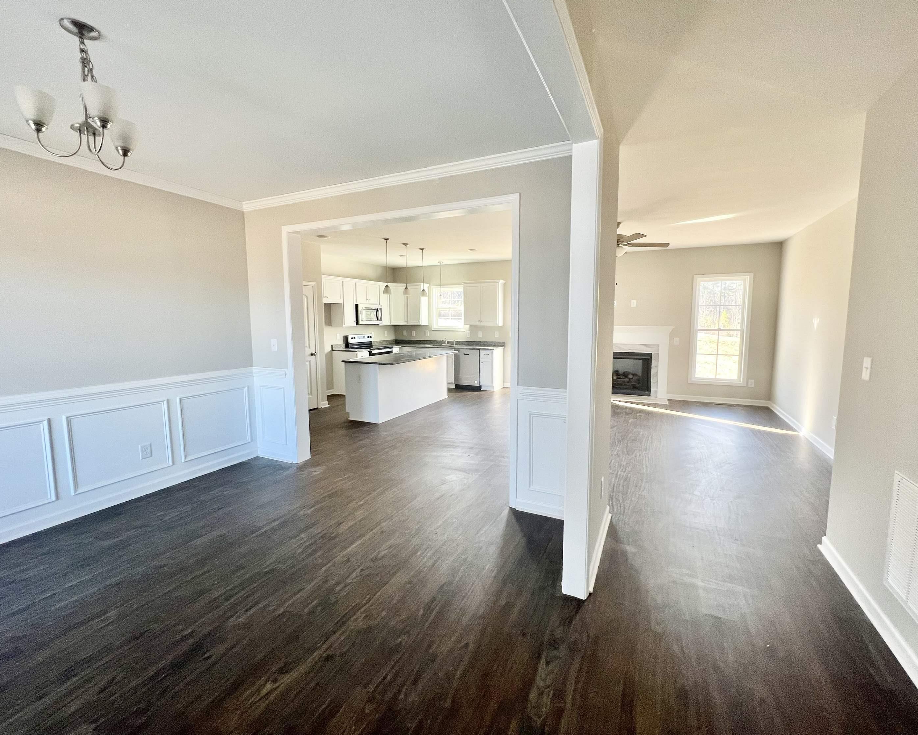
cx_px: 469
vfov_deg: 88.0
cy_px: 357
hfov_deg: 100.7
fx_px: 380
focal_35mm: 14
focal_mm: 1.57
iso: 100
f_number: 1.8
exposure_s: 1/99
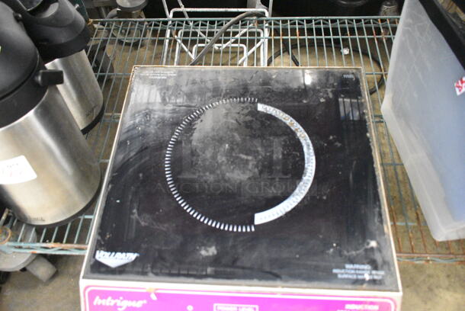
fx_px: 388
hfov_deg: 61.9
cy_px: 156
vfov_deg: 43.7
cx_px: 232
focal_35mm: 30
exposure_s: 1/30
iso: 10000
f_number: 3.8
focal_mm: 20
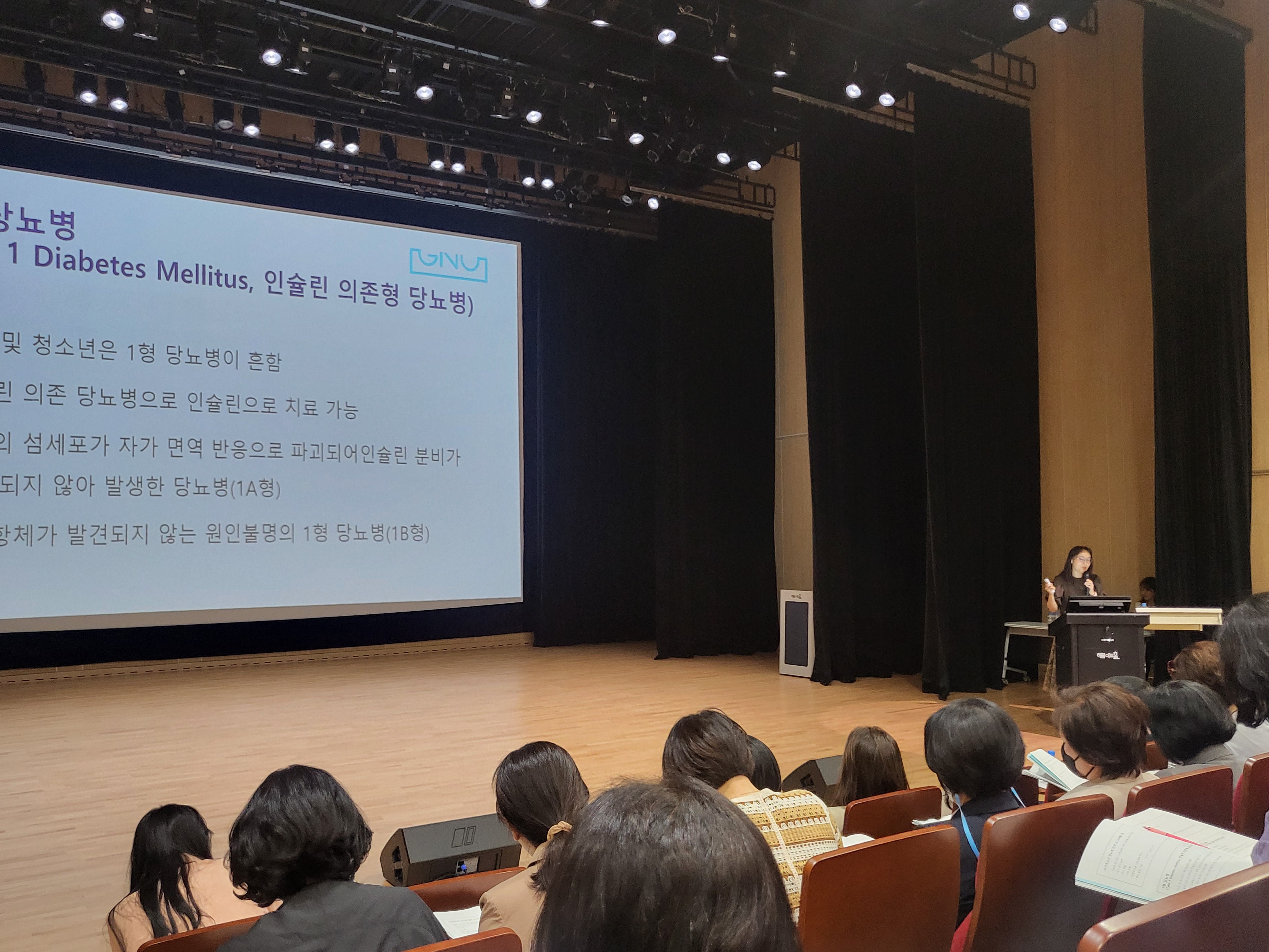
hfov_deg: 63.4
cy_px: 490
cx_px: 614
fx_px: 1027
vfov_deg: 49.7
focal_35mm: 28
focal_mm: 4.25
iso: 500
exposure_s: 1/40
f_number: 1.8
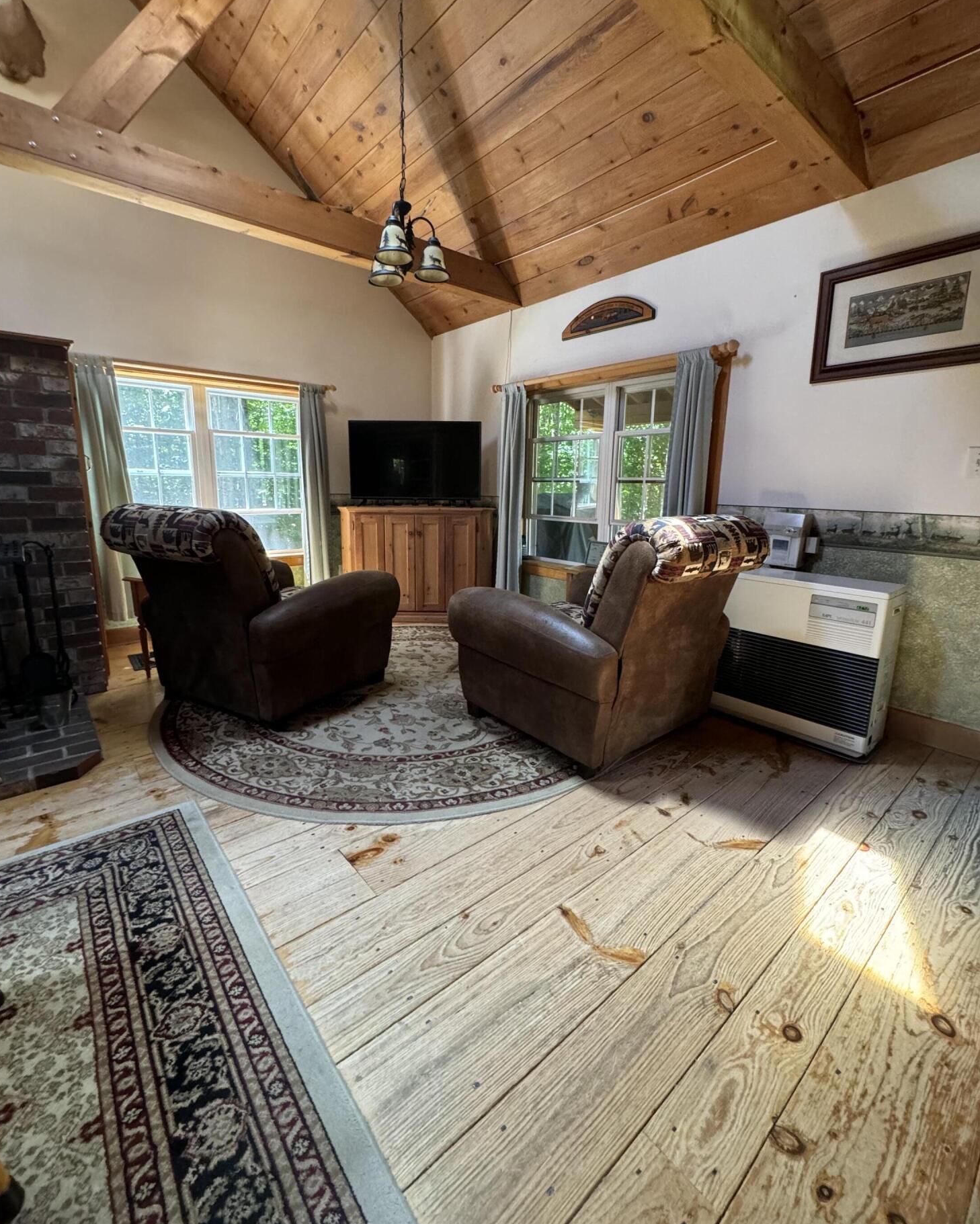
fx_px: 544
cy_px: 589
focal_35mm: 15
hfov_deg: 84.0
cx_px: 485
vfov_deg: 96.7
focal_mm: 2.22
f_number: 2.2
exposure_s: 1/60
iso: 400
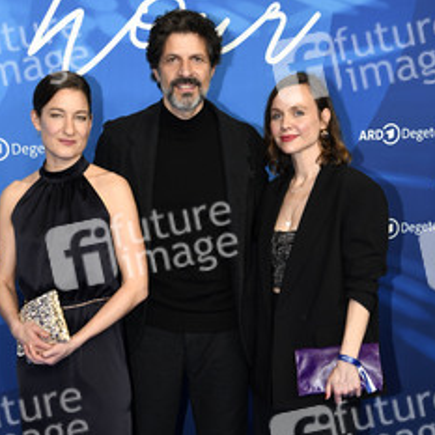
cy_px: 340
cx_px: 196
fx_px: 953
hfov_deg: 25.7
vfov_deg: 25.3
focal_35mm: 67
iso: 800
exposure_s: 1/320
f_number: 4
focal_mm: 46
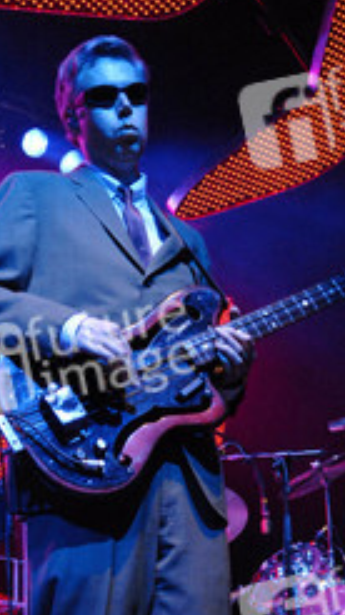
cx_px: 142
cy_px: 485
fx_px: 1336
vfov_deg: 25.5
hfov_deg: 14.7
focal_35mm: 82
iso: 800
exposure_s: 1/60
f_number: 4
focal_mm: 32
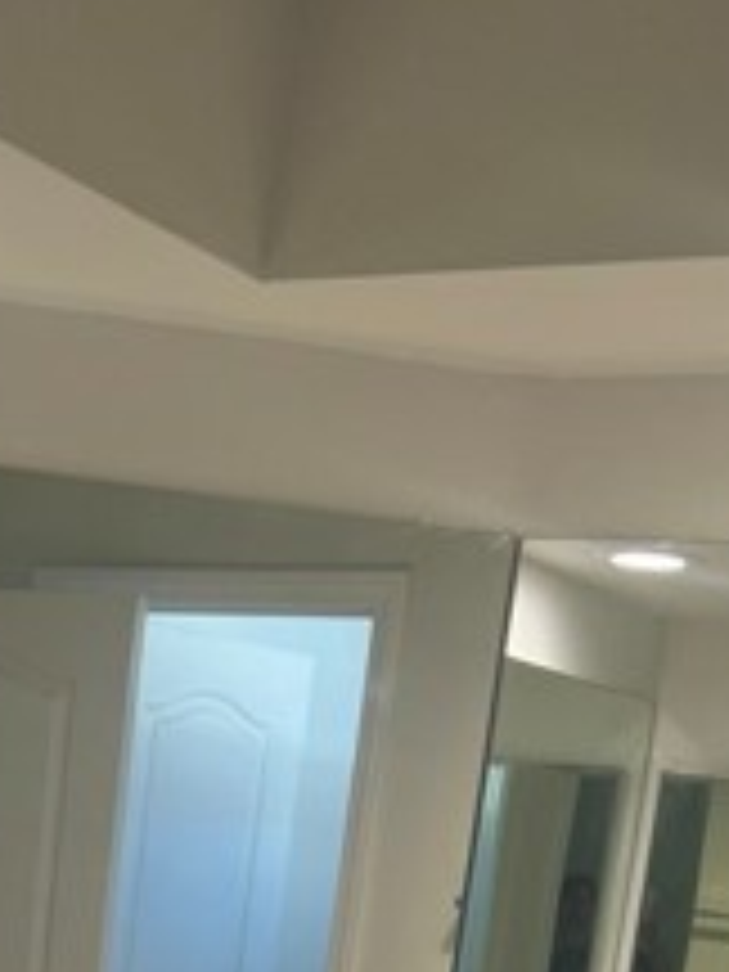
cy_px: 1350
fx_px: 2162
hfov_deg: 18.8
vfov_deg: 22.1
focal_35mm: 77
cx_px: 76
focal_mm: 5.7
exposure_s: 1/63
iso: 50
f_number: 1.5
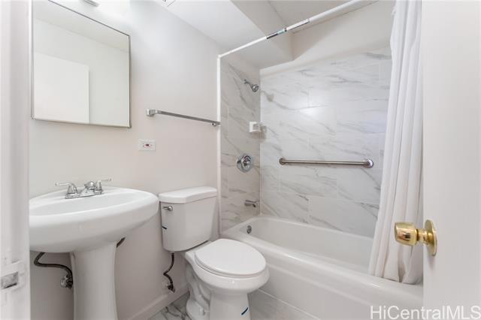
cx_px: 240
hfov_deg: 104.3
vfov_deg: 81.1
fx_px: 187
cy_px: 160
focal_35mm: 14
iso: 200
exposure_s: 1/5
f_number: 9
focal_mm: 14
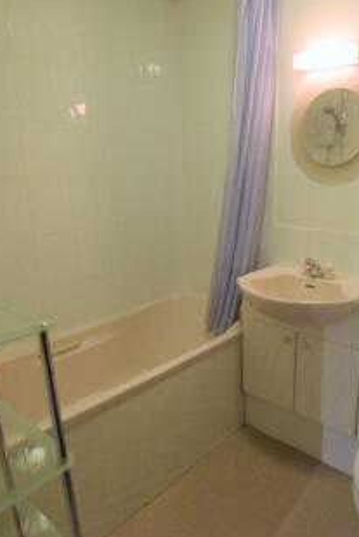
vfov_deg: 76.1
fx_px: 344
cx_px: 234
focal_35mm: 23
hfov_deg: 54.2
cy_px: 269
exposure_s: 1/60
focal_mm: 10
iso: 800
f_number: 4
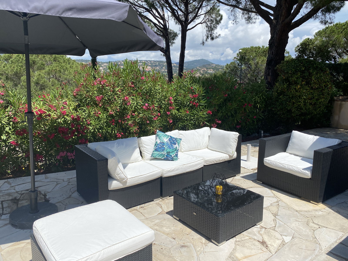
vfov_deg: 53.1
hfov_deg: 67.3
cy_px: 130
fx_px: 261
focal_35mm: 26
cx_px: 174
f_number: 1.8
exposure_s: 1/5025
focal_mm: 4.25
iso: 32
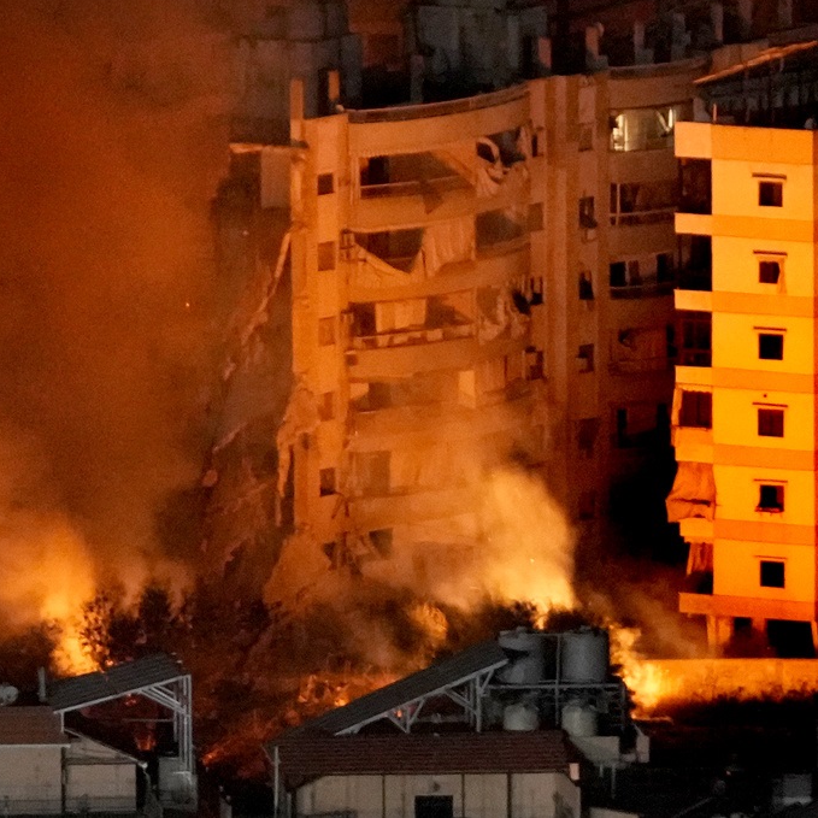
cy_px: 408
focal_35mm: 250
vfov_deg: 7.0
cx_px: 382
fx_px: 6684
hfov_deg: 7.0
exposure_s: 1/5
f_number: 3.5
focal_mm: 195
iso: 8000
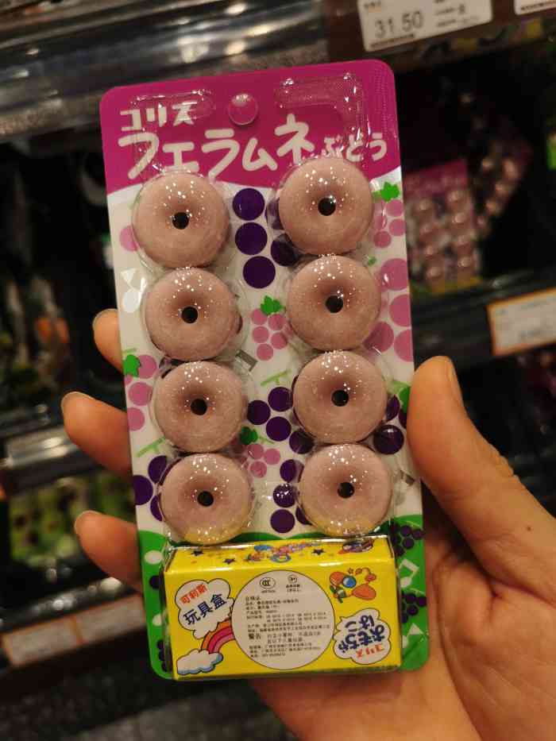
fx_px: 578
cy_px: 370
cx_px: 278
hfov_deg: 51.4
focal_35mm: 27
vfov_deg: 65.3
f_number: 1.8
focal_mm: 5.58
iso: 50
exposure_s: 1/833
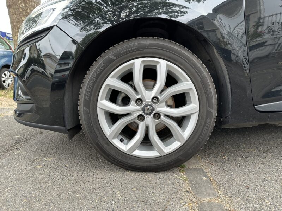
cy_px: 106
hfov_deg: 71.6
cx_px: 141
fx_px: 196
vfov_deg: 56.8
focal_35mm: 24
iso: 80
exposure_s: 1/121
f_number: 1.78
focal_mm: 6.86
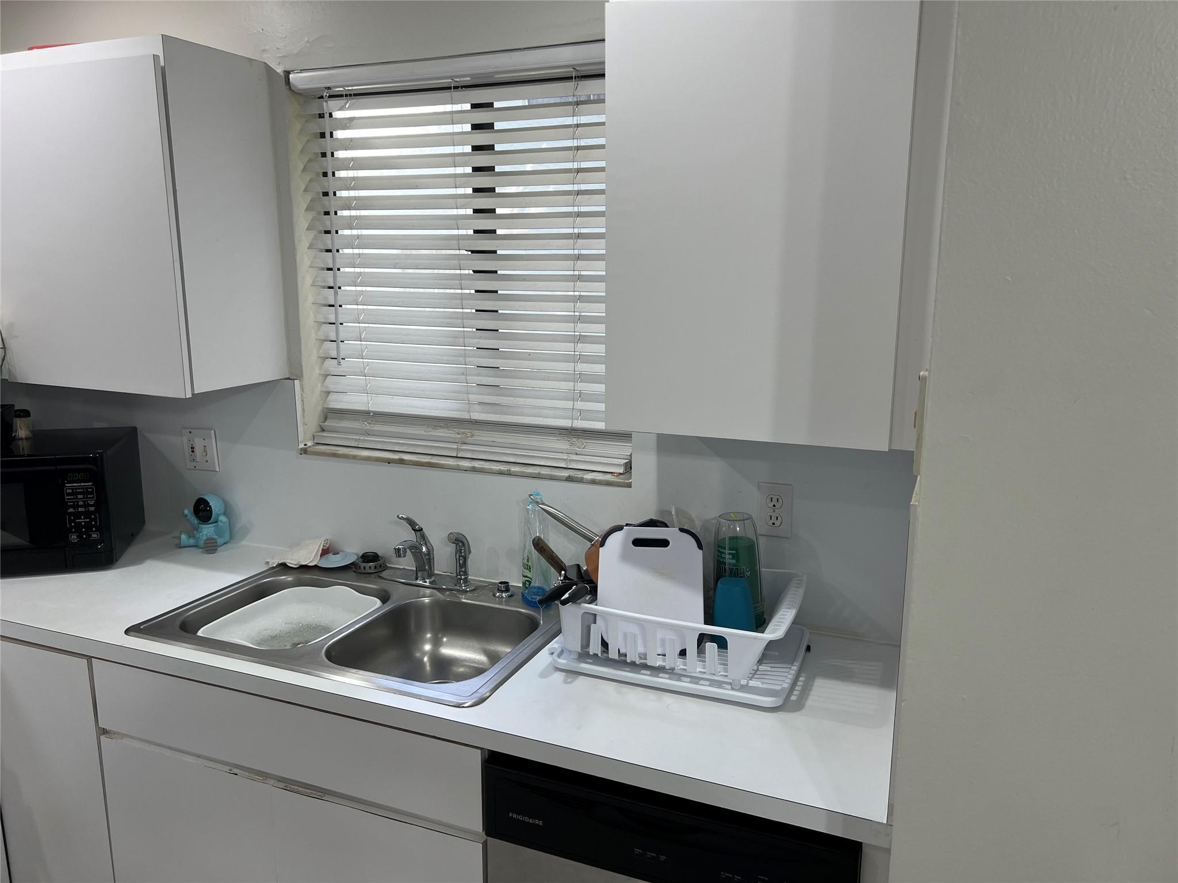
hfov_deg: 67.3
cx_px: 589
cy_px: 442
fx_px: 885
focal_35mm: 26
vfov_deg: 53.1
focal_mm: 5.7
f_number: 1.5
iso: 50
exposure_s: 1/120
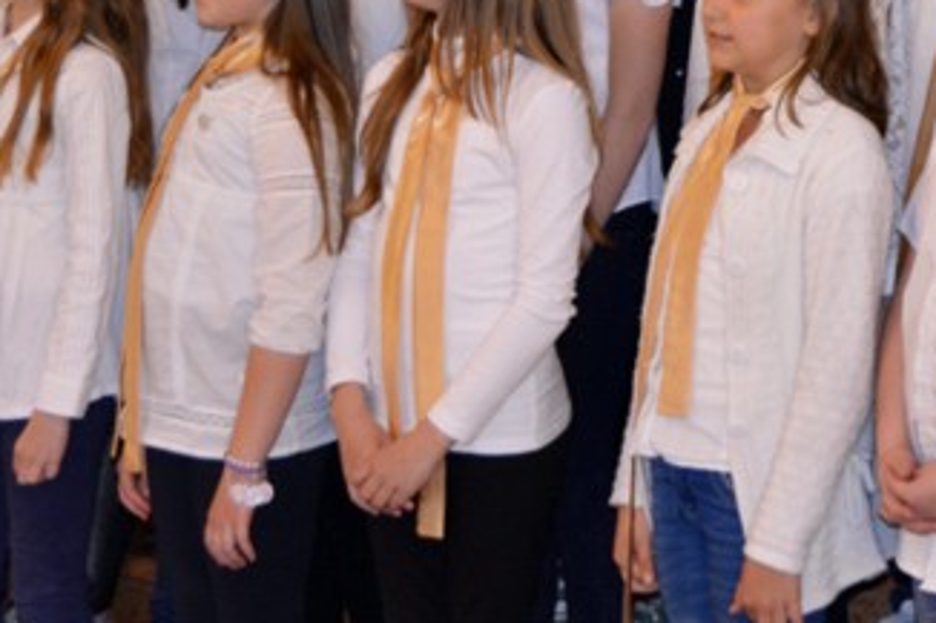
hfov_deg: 13.7
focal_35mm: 149
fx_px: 3872
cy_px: 198
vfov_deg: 9.2
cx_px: 663
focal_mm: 36
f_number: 4.8
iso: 1400
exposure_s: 1/60
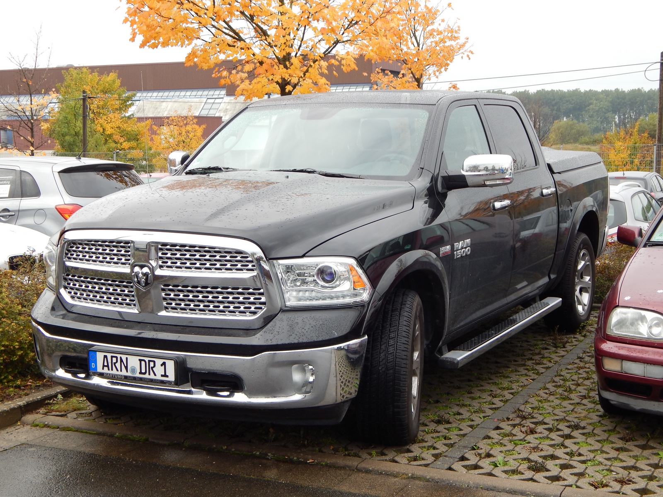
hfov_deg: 34.9
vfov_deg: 26.6
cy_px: 248
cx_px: 332
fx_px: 1053
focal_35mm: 55
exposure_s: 1/125
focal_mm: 9.7
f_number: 3.8
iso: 125
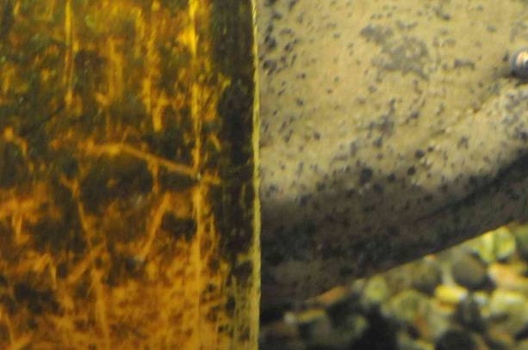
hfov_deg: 5.0
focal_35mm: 411
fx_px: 6024
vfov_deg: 3.3
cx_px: 537
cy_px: 72
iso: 1600
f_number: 6.3
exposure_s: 1/10
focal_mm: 105
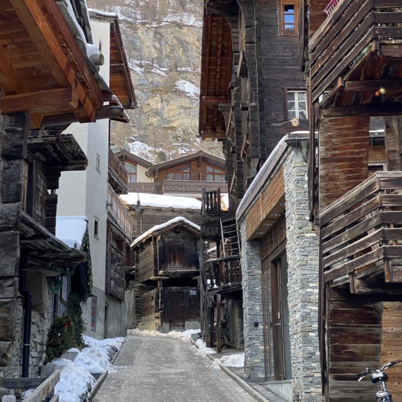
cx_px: 199
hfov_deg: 27.7
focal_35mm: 62
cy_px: 163
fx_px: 815
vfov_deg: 27.7
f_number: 2
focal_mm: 6
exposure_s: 1/122
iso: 64
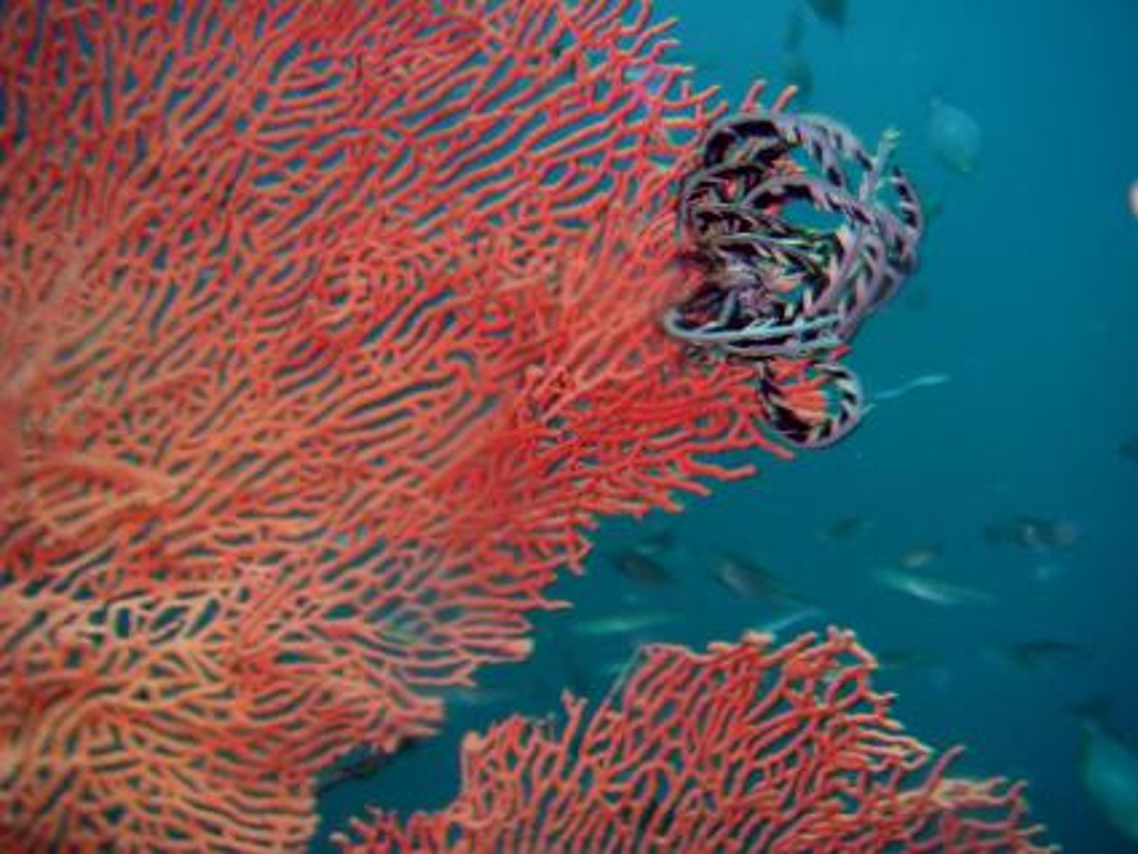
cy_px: 427
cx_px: 569
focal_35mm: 38
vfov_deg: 37.7
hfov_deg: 49.0
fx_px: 1250
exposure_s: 1/45
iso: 160
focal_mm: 6
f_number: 2.8
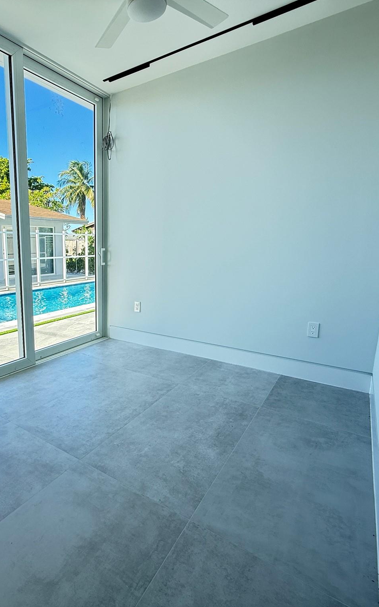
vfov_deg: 85.1
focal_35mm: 20
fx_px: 331
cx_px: 98
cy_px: 305
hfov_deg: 56.9
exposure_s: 1/99
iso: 64
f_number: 2.2
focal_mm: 2.22
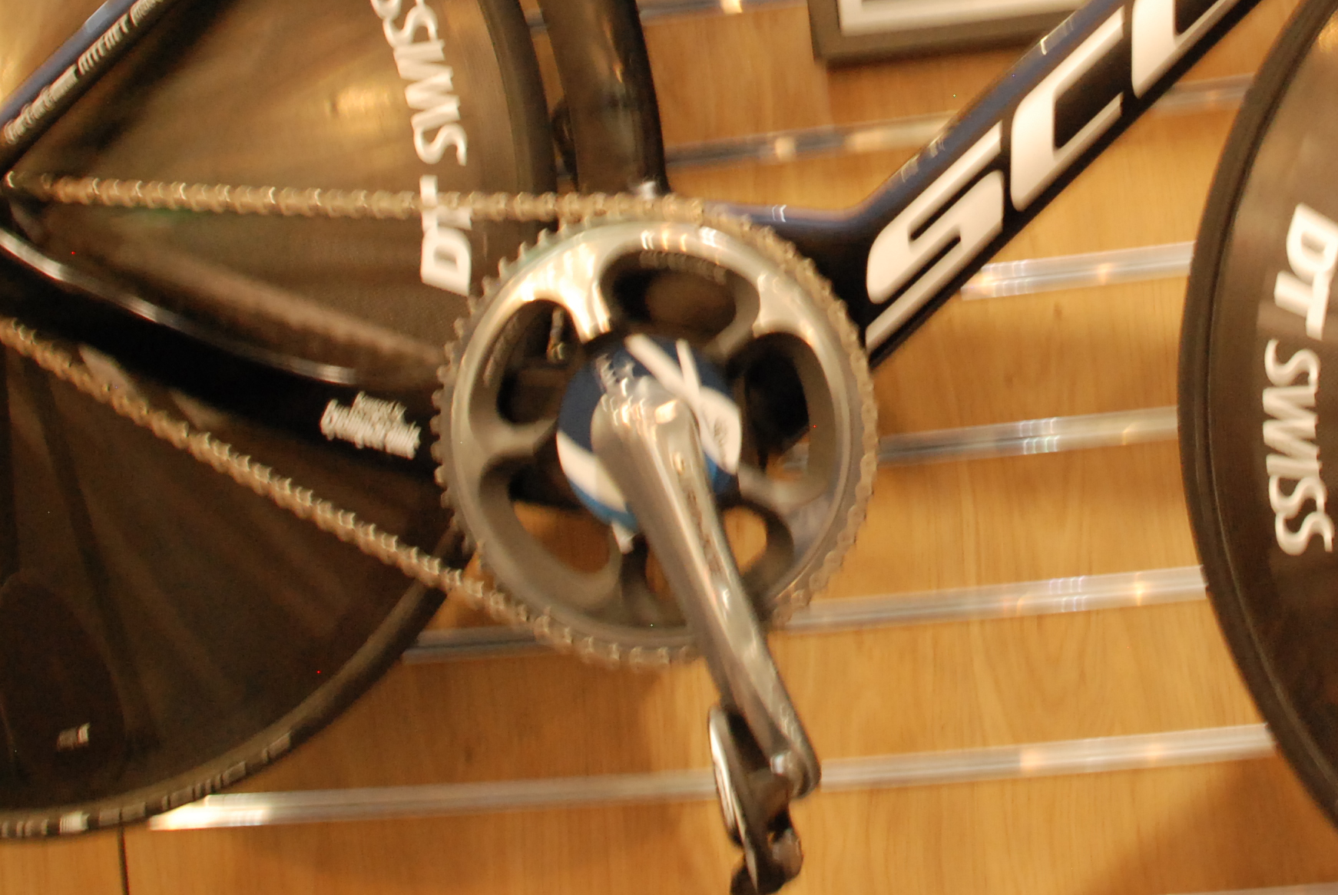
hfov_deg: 32.9
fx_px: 2233
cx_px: 946
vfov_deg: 22.0
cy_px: 48
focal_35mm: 60
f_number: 5.6
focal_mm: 18
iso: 800
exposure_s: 1/4
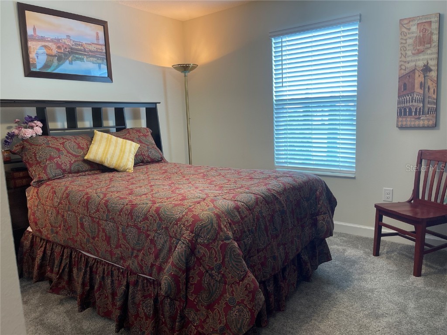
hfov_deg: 69.4
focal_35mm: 25
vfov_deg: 54.9
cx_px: 224
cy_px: 168
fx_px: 323
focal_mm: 5.1
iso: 80
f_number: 1.6
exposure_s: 1/60
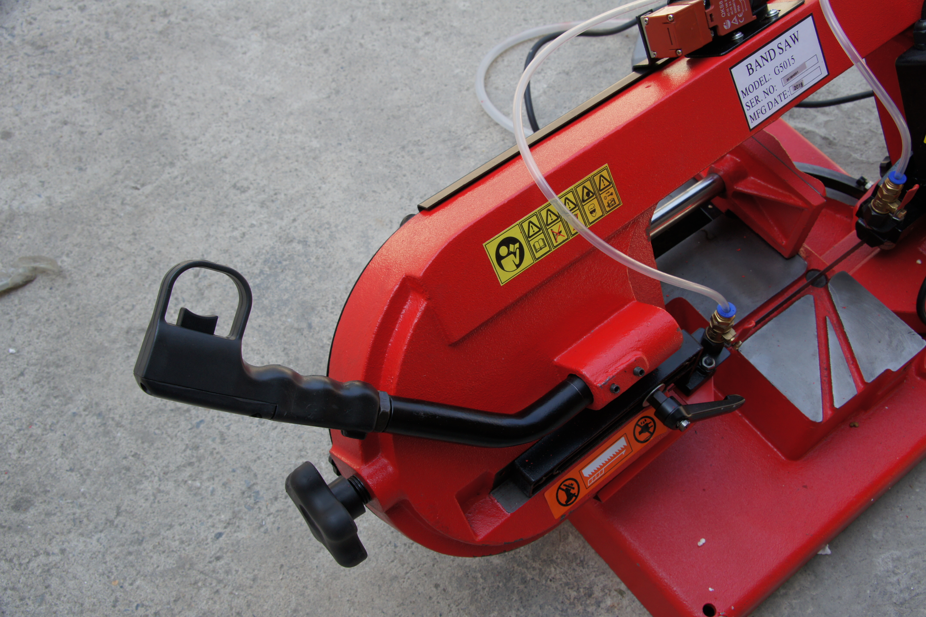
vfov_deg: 34.2
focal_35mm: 39
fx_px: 1003
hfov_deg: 49.6
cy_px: 308
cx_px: 463
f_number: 8
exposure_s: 1/100
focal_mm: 26
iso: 200
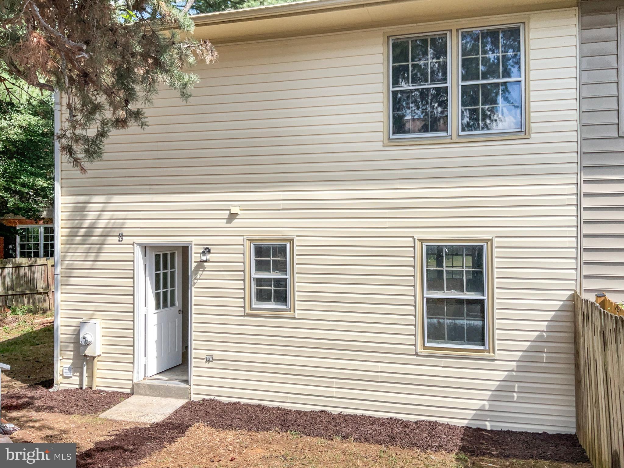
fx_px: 523
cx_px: 312
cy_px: 234
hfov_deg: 61.7
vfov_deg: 48.2
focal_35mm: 29
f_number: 1.8
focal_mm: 3
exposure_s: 1/1577
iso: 16
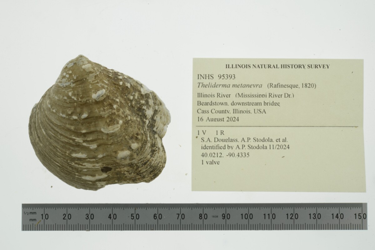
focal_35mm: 60
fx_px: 625
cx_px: 188
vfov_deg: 22.6
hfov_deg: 33.4
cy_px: 125
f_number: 32
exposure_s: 1/8
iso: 100
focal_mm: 60
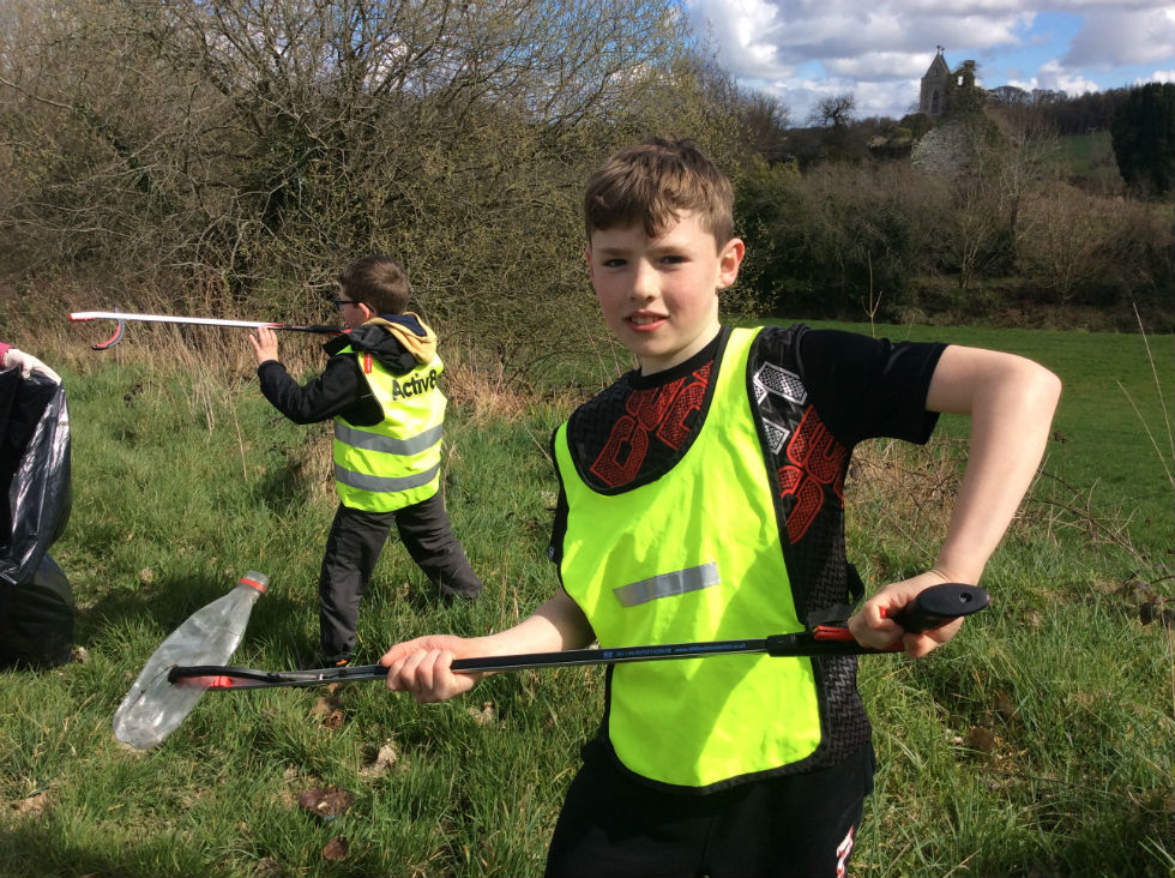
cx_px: 588
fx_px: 1085
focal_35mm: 32
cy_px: 439
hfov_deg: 56.9
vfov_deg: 44.1
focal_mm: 3.3
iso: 32
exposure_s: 1/1330
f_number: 2.4
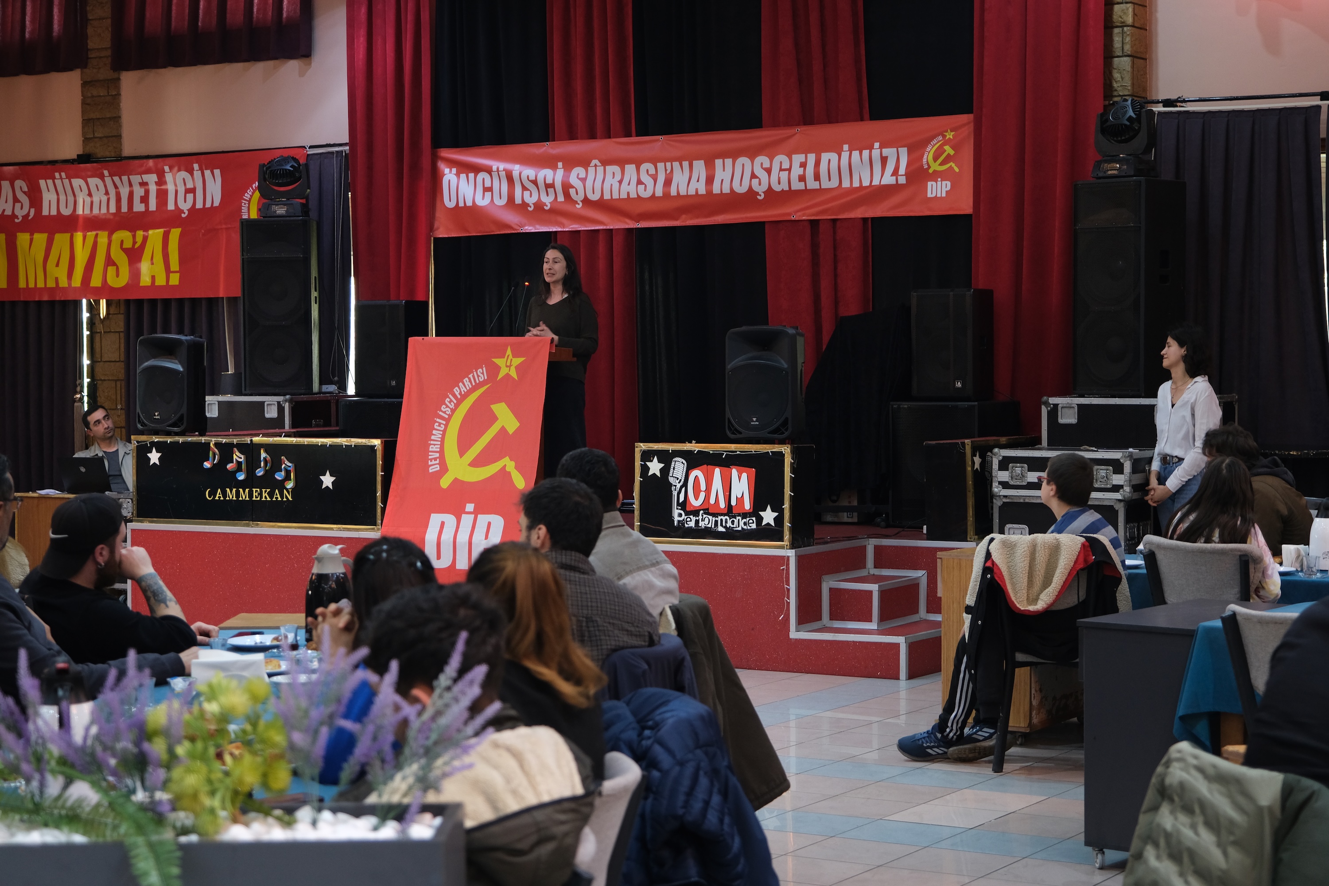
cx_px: 664
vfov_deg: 21.9
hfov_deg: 32.4
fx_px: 2289
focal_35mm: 62
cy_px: 443
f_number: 4
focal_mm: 41.1
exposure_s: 1/8
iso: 800
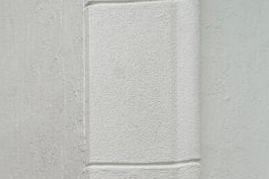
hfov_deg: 21.0
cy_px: 310
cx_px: -216
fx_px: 485
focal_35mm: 65
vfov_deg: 17.4
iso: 800
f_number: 8
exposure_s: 1/200
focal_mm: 16
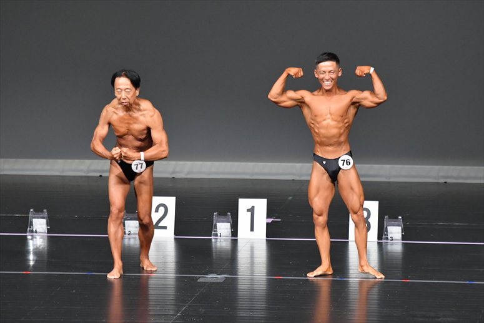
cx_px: 242
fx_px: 4031
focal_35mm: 300
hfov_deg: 6.9
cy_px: 162
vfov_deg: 4.6
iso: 5000
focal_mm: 200
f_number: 5.6
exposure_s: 1/400
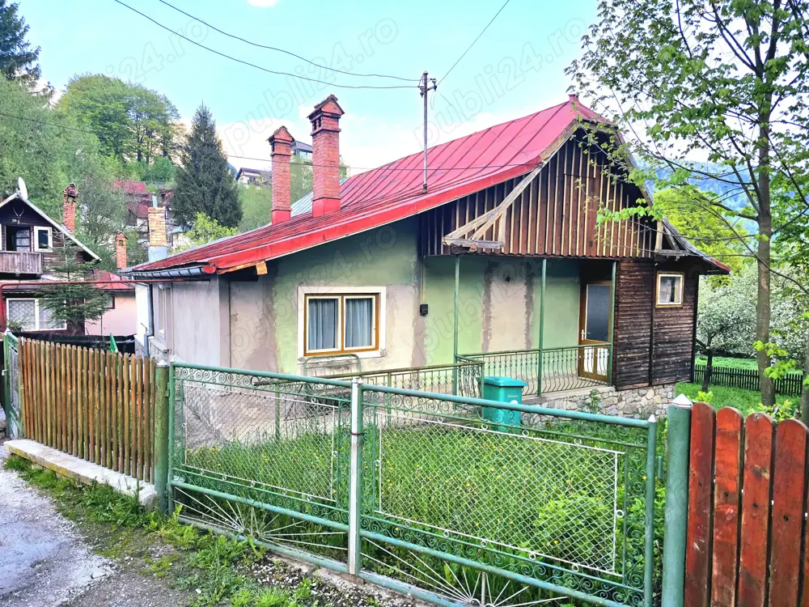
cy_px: 304
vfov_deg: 58.9
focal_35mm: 23
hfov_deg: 73.9
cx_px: 404
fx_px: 538
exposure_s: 1/182
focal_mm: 6.3
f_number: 1.7
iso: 12
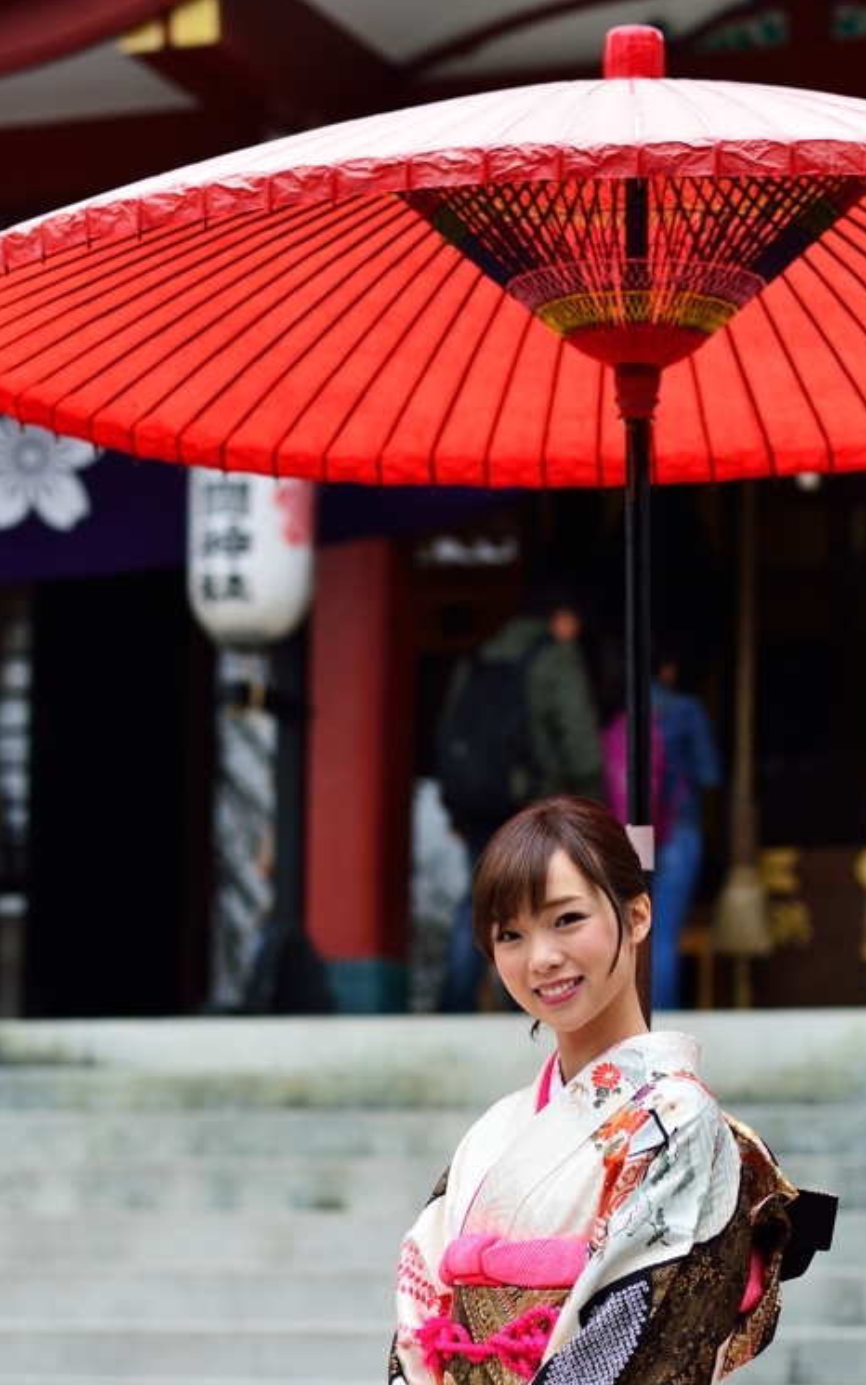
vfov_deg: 17.5
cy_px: 943
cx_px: 451
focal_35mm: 119
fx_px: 4491
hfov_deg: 11.0
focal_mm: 85
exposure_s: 1/1600
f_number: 3.2
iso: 640
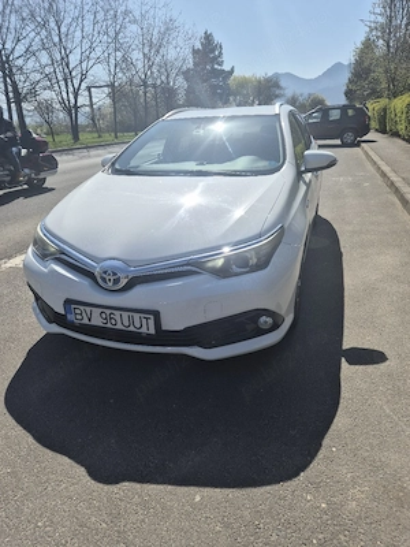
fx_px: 363
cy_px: 274
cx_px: 205
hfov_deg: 58.9
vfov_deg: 73.9
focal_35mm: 23
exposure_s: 1/3333
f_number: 1.8
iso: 25
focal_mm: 5.4
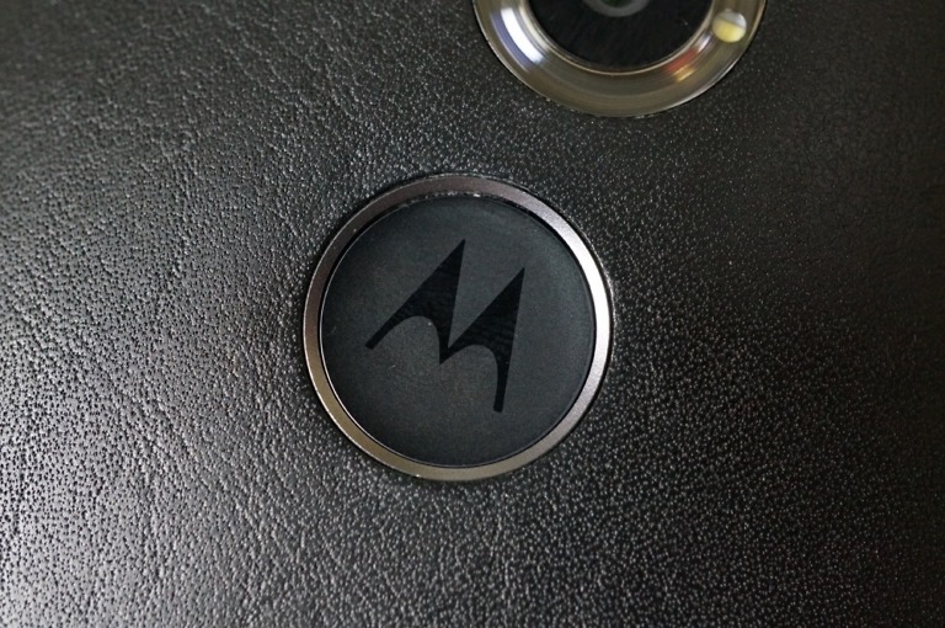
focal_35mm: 45
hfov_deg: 43.7
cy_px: 314
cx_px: 472
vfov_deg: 29.8
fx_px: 1180
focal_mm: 30
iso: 3200
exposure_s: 1/40
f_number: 6.3
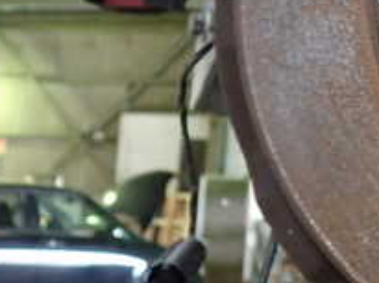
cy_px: 7
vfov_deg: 16.4
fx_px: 962
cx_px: 383
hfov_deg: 21.5
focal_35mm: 88
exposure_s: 1/30
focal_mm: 5.4
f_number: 2.3
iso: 500
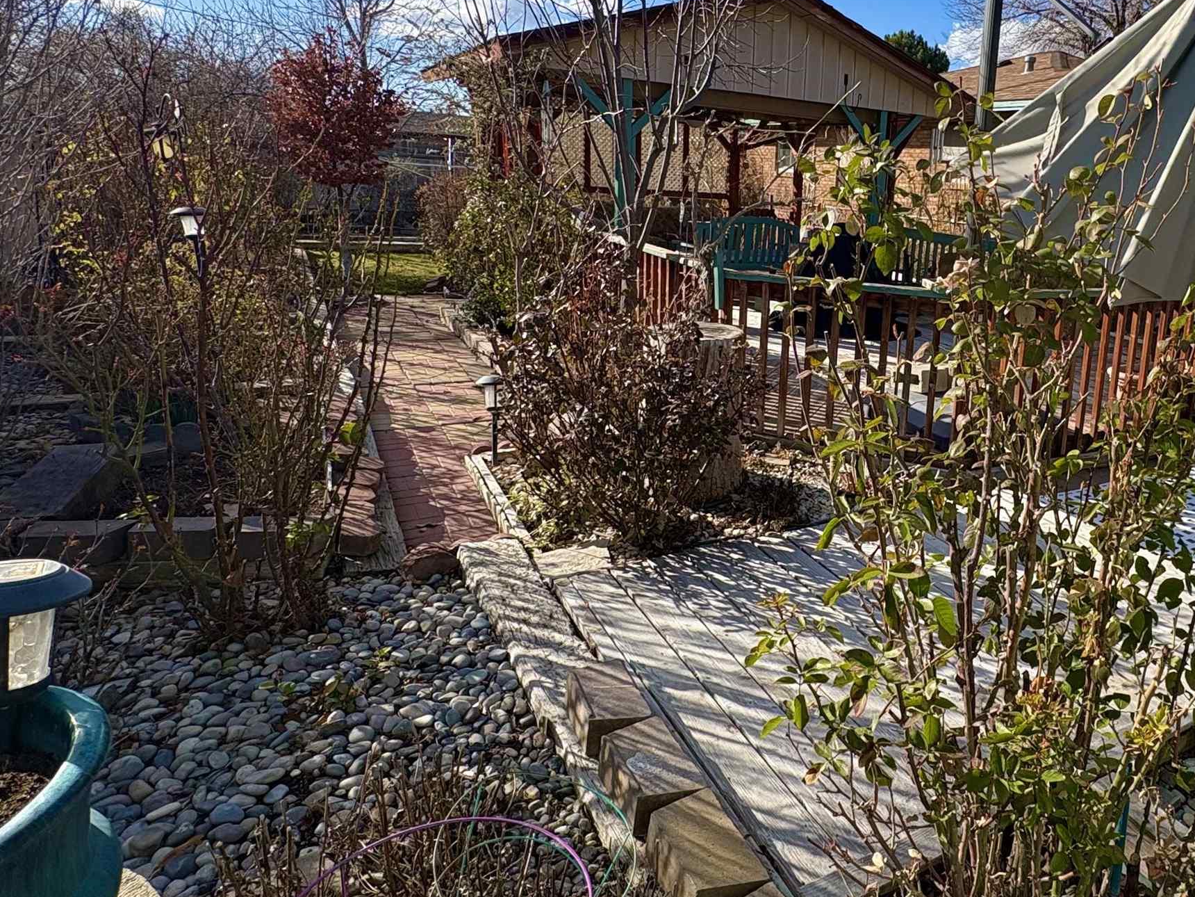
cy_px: 357
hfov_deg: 65.9
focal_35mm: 25
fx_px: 863
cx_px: 867
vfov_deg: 54.5
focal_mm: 2.22
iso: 50
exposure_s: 1/993
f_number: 2.2
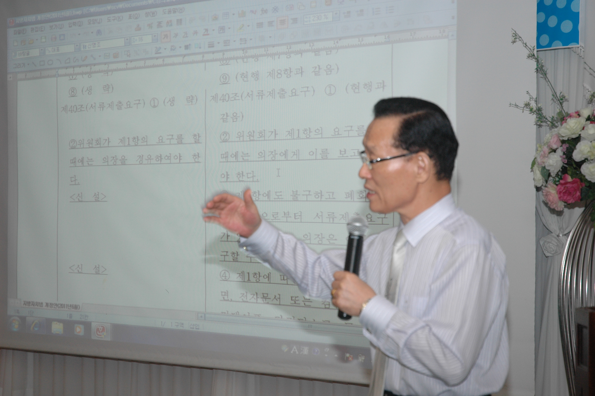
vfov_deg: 16.5
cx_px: 298
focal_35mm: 82
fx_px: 1362
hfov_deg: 24.6
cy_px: 198
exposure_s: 1/80
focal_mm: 55
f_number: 5
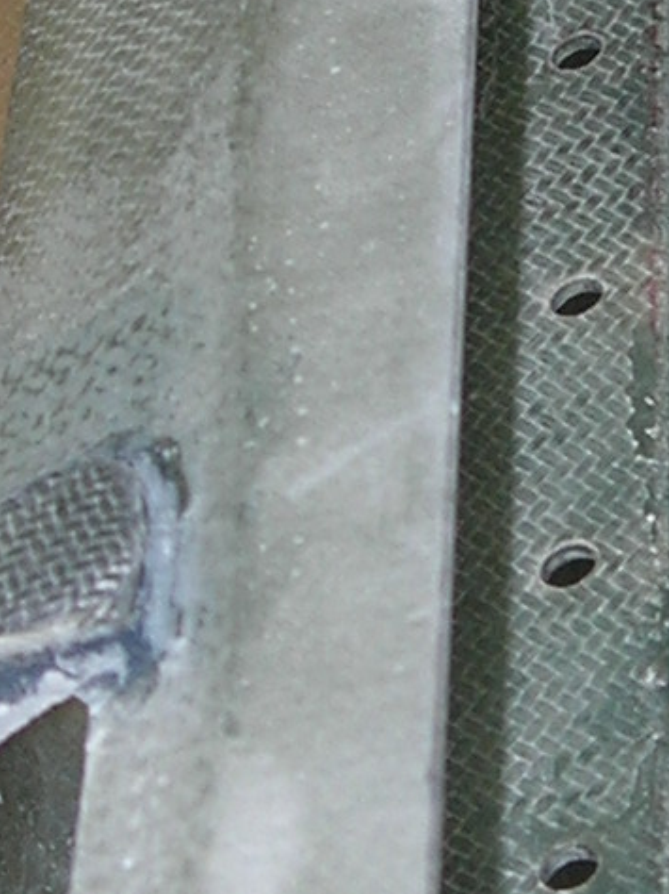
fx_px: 5365
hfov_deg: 7.1
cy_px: 379
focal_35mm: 208
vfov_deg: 9.5
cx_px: 439
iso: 64
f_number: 2.8
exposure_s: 1/60.1
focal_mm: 7.8
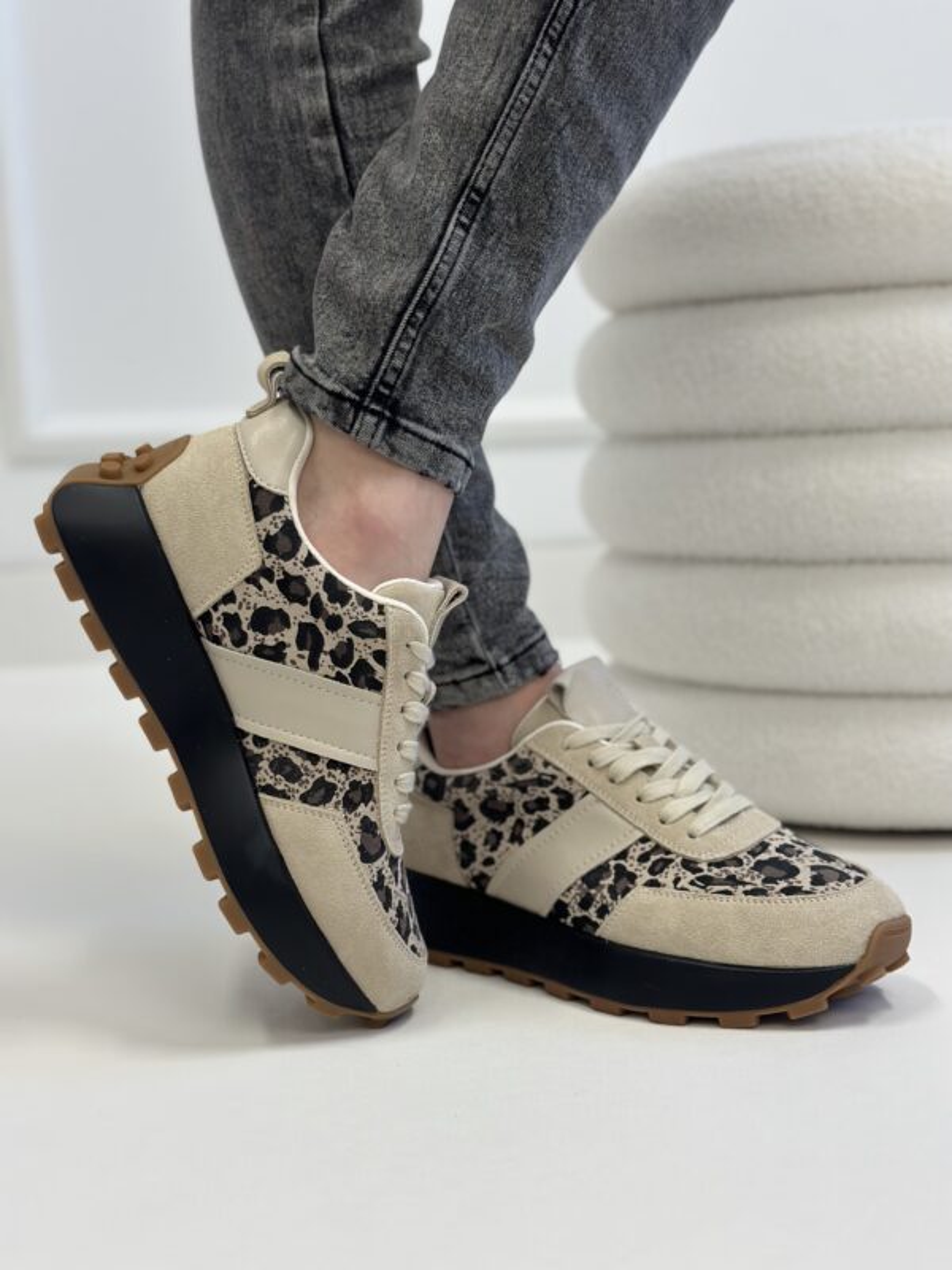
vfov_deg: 39.7
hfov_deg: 30.3
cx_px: 476
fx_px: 1760
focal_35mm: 48
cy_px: 635
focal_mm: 6.86
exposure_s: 1/100
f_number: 1.78
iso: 125
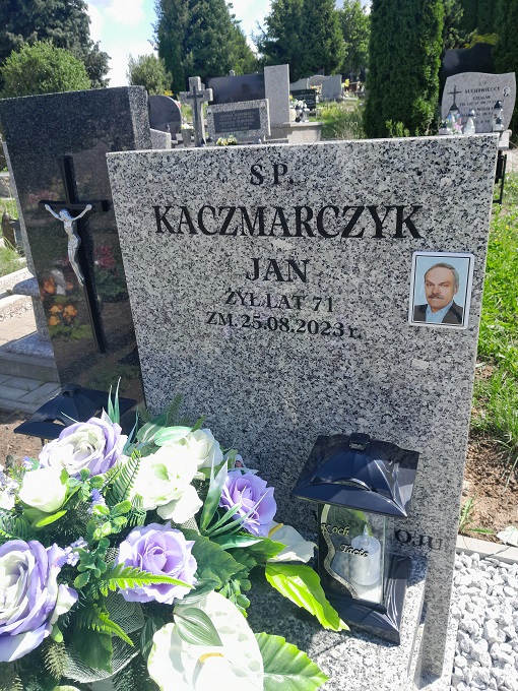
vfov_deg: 65.3
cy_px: 346
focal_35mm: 27
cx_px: 259
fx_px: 539
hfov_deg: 51.4
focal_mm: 4
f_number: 1.8
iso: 20
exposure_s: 1/247
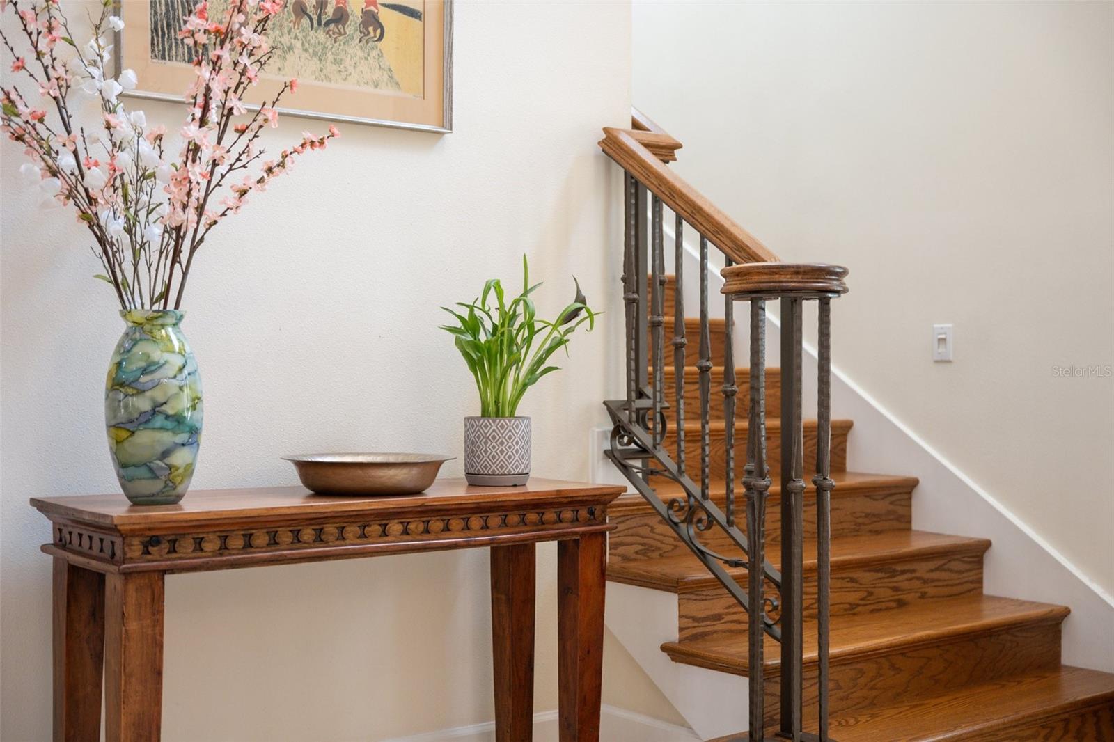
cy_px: 371
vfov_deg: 29.9
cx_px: 557
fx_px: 1392
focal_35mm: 45
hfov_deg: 43.6
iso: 1600
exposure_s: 1/250
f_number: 2.8
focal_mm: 45
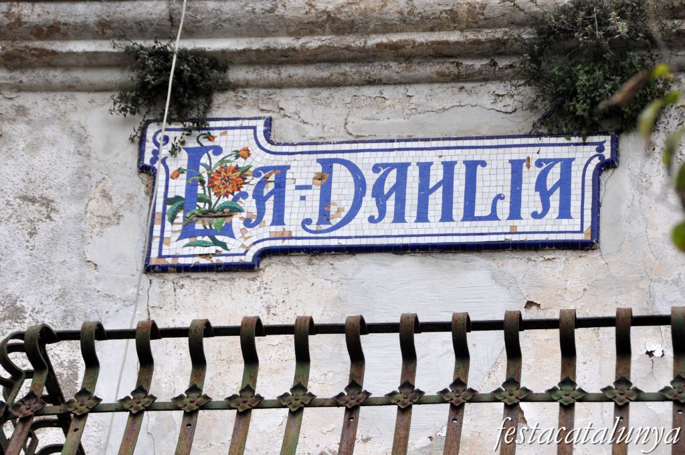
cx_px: 342
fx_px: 2993
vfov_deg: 8.7
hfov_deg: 13.1
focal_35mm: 158
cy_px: 228
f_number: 8
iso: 500
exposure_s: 1/250
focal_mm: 105
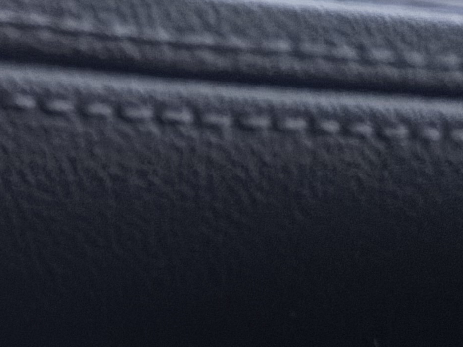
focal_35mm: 112
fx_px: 1498
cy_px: 647
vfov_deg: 12.0
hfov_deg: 14.7
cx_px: -447
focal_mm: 5.96
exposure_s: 1/13
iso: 640
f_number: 1.6
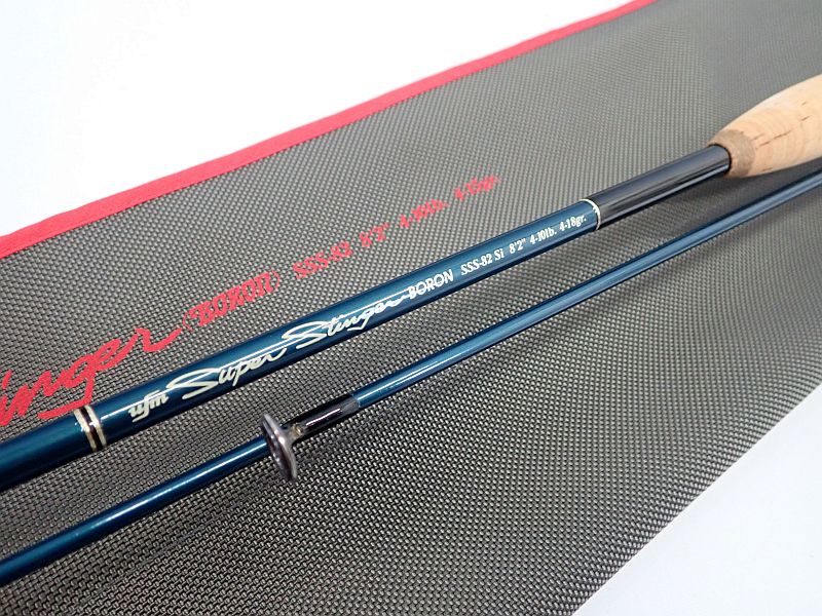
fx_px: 712
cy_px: 308
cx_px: 411
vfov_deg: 46.8
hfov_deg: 60.0
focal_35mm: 30
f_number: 2.3
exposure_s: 1/30
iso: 500
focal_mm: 5.5
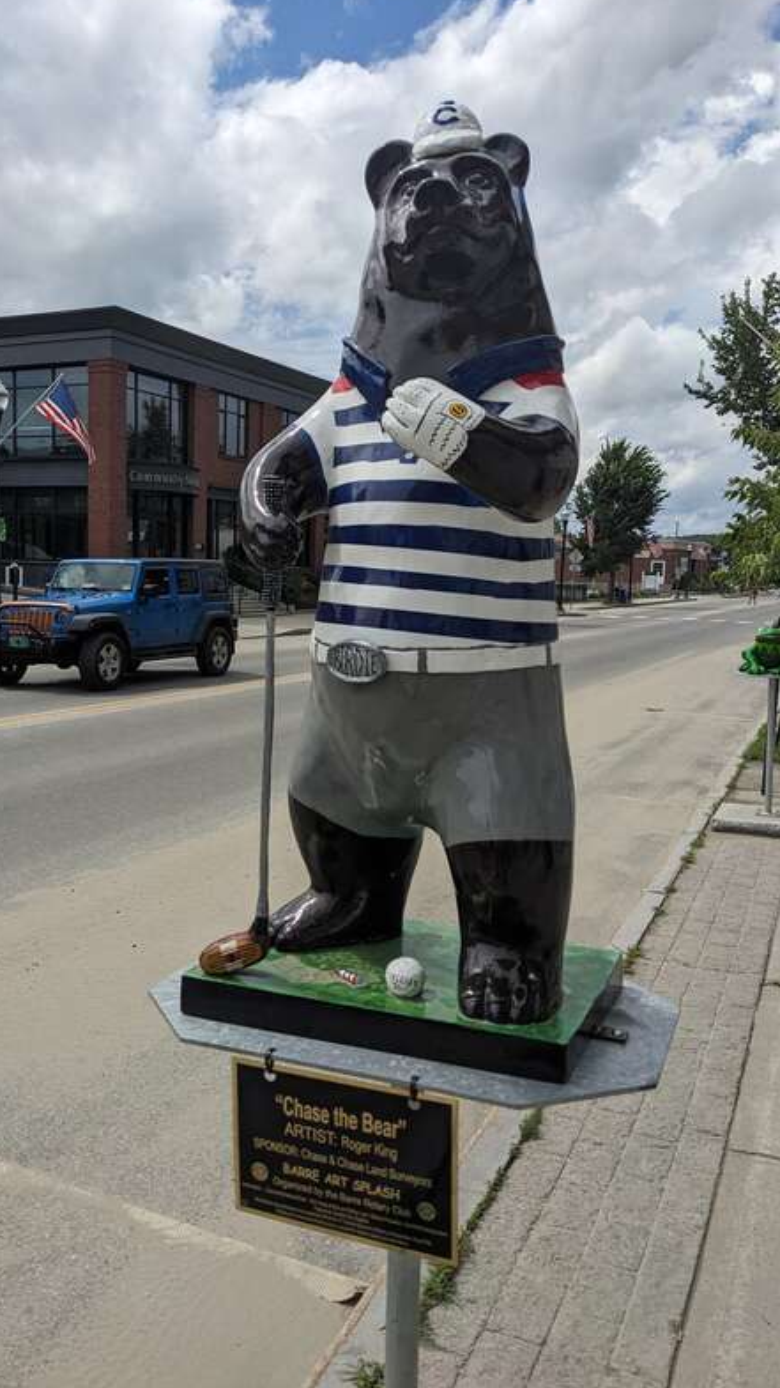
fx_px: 1103
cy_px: 685
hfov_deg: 38.5
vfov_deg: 64.3
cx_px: 265
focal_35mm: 30
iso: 67
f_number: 1.73
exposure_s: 1/7812
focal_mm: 4.38
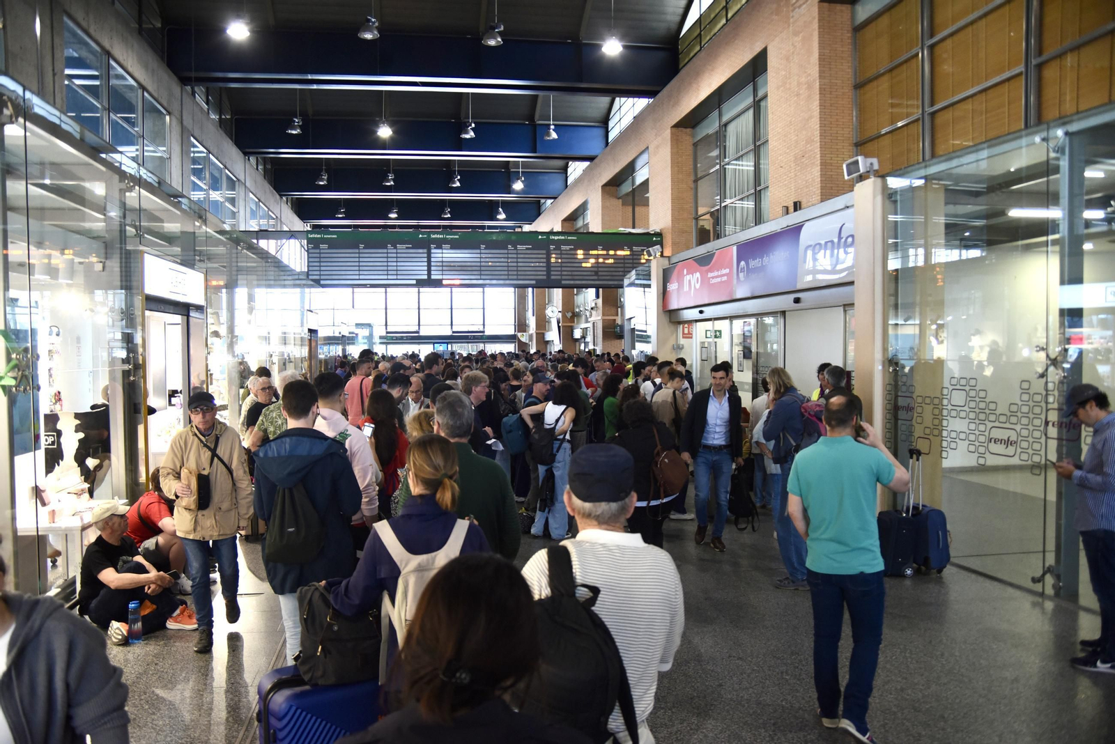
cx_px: 558
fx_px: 898
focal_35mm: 29
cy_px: 372
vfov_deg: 45.0
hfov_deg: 63.6
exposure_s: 1/160
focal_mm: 29
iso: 1800
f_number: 6.3
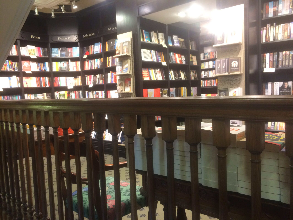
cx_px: 146
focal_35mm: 29
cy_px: 110
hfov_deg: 61.7
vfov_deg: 48.2
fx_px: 245
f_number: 2.2
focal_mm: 4.15
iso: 200
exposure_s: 1/33
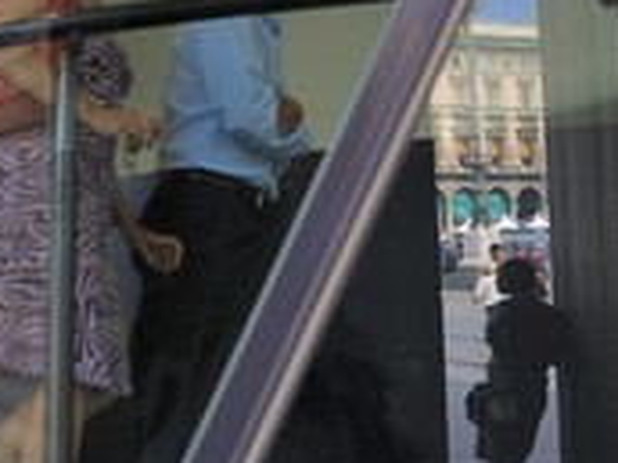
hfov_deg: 25.5
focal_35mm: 68
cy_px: 118
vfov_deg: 21.4
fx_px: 1214
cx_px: -133
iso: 200
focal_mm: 29
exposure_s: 1/200
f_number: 2.8
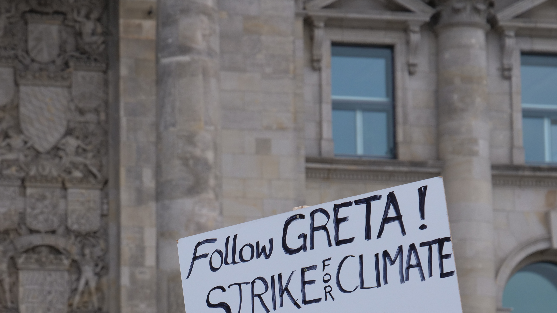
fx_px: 2629
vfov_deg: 6.8
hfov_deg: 12.1
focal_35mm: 178
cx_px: 197
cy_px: 274
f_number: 5.6
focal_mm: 60
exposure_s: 1/125
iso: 200
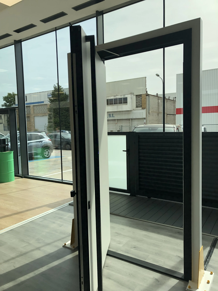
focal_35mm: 28
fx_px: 235
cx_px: 109
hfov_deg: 49.7
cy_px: 146
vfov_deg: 63.4
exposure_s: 1/1171
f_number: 1.8
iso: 20
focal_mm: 4
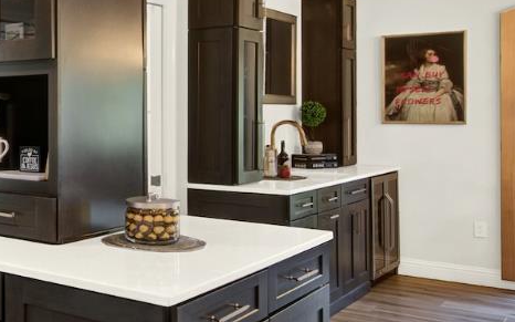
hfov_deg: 37.0
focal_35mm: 46
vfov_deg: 27.9
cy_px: 116
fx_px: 645
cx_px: -43
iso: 100
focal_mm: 14
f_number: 14
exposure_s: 1/3.33
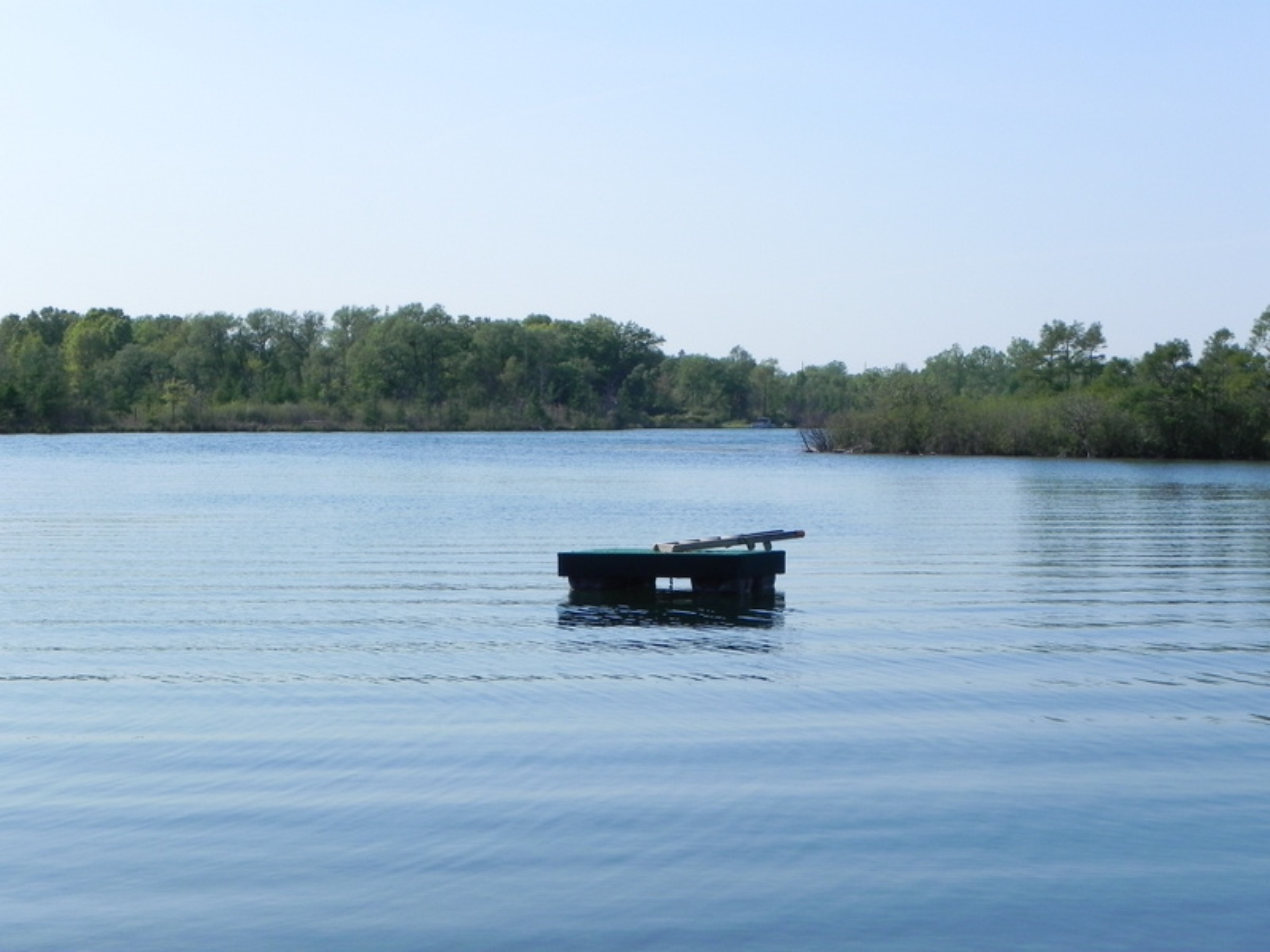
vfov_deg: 22.3
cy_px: 476
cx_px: 635
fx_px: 2421
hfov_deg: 29.4
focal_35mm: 66
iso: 160
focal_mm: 11.8
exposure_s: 1/476
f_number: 7.1
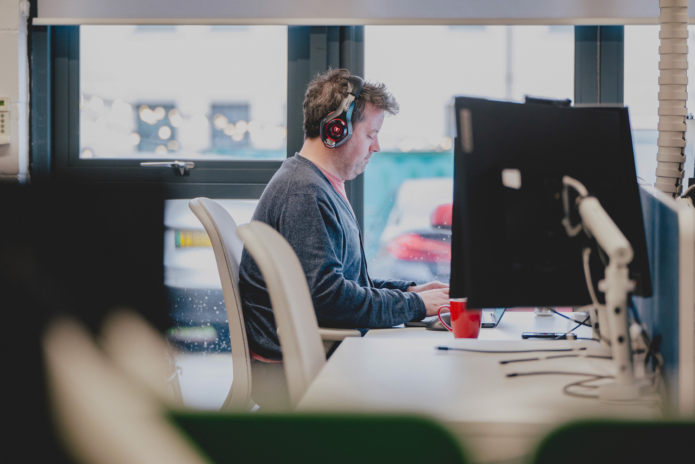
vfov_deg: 11.4
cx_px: 348
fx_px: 2317
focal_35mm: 120
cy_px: 232
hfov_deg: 17.1
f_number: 2.8
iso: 1600
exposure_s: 1/200
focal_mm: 120
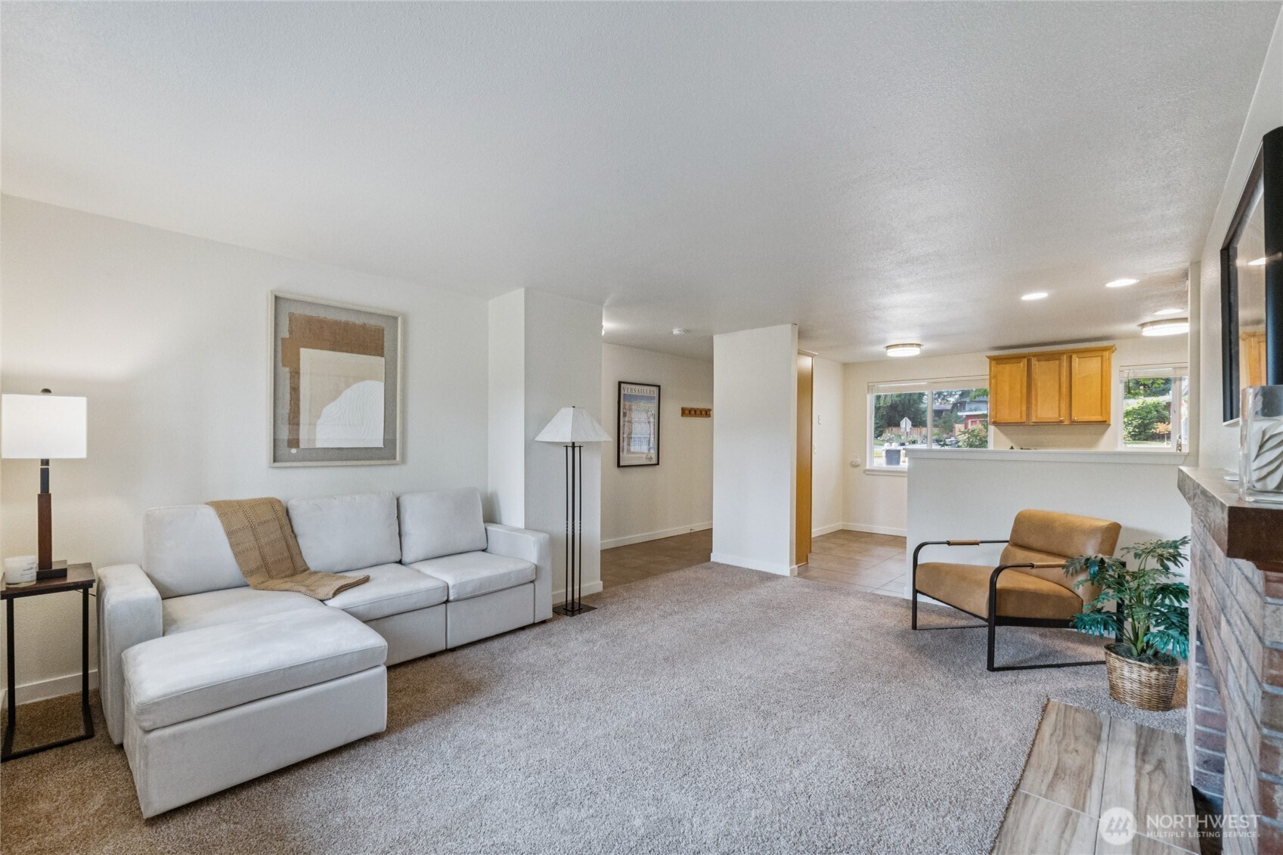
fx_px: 534
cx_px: 642
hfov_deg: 100.4
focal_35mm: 15
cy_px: 428
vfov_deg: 77.3
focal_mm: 10
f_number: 8
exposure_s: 1/30
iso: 1600
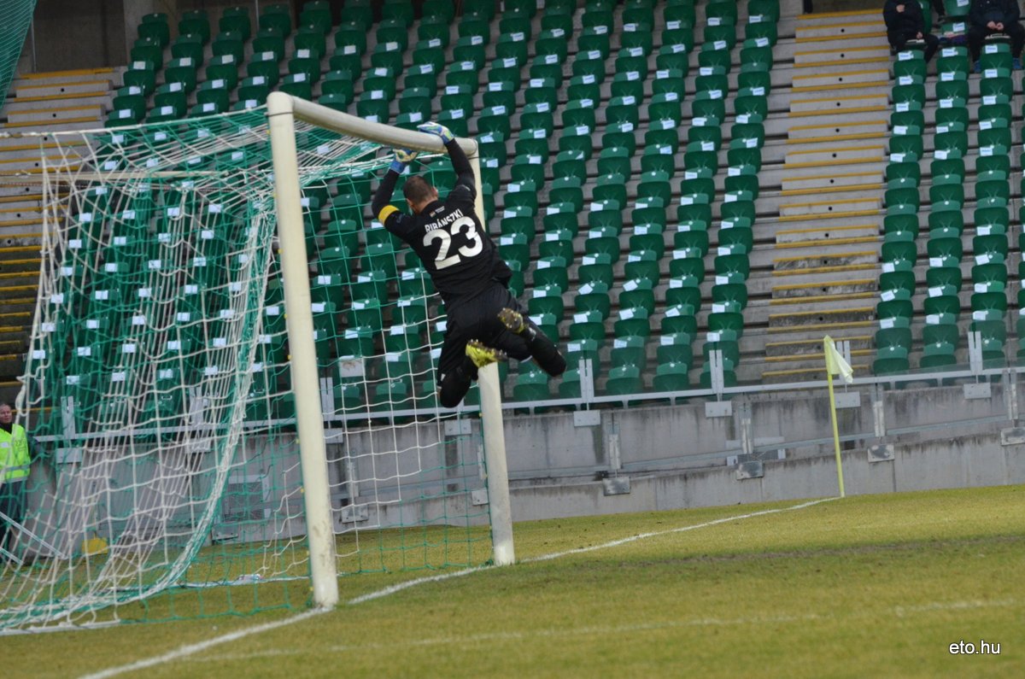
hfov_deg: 8.3
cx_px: 512
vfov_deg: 5.5
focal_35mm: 248
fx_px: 7033
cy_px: 340
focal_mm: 165
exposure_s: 1/500
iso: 1250
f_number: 5
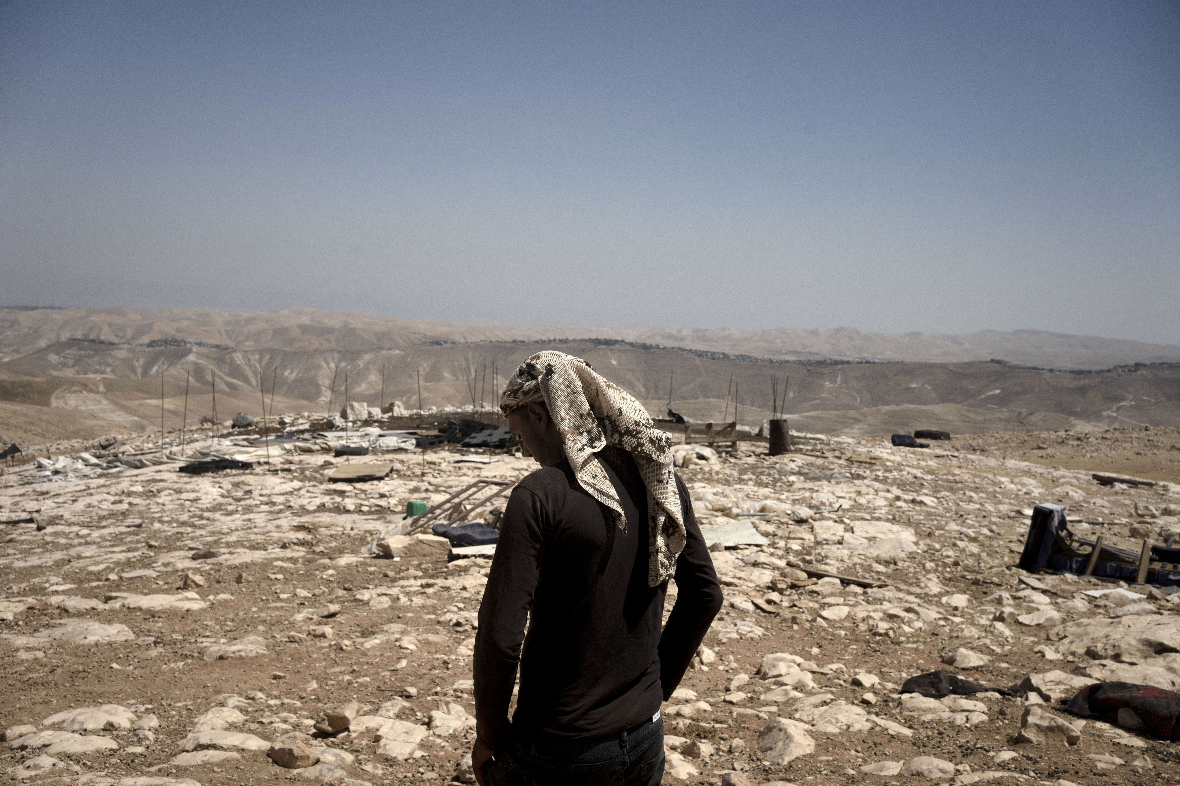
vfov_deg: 37.9
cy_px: 393
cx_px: 590
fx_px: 1147
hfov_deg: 54.4
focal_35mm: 35
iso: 400
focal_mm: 35
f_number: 9
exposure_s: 1/3200
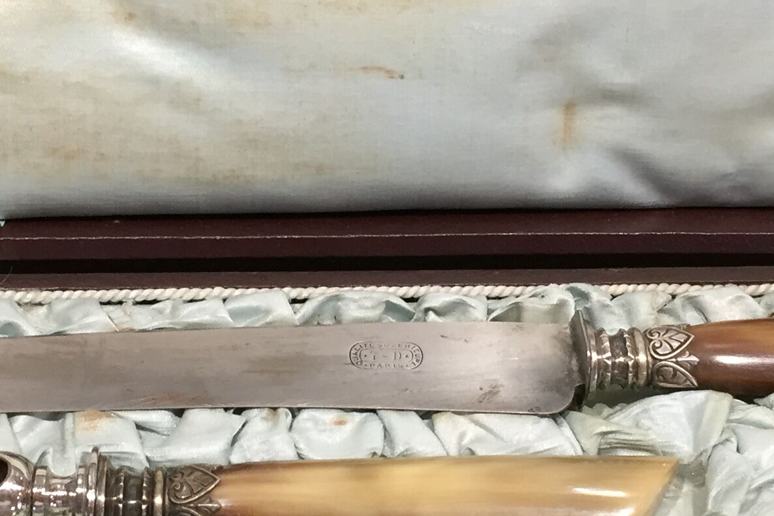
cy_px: 258
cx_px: 407
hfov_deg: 24.5
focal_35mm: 83
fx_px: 1785
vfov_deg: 16.5
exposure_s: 1/33
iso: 100
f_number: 2.2
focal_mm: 4.15
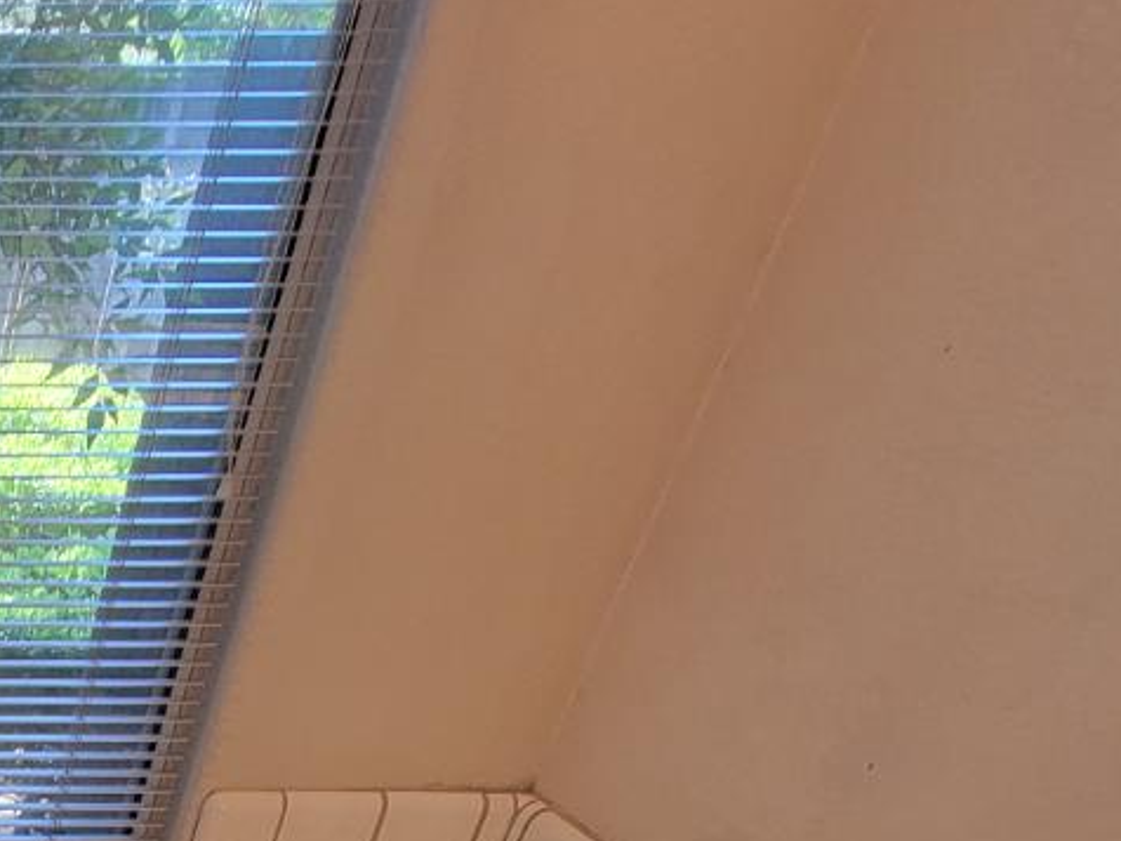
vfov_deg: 28.2
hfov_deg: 30.4
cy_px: 1127
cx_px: -480
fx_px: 1328
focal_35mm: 41
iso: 100
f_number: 2.2
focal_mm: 2.2
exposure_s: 1/60
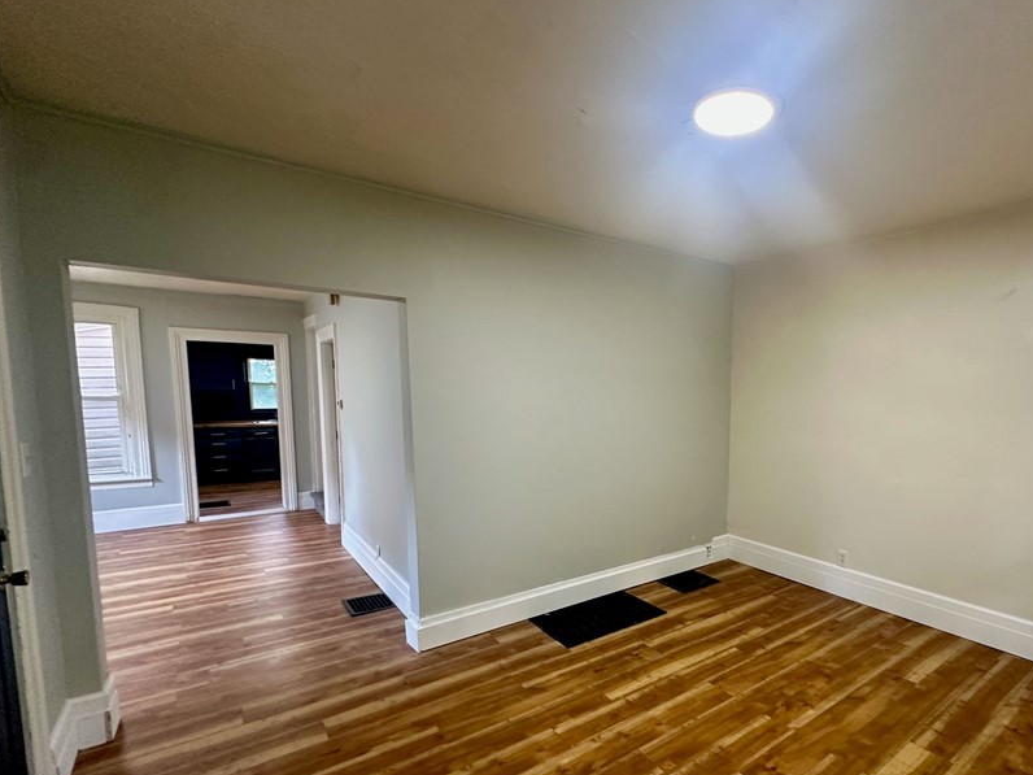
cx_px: 657
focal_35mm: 18
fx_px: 537
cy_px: 441
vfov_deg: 71.2
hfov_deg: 85.7
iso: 250
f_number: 2.2
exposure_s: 1/60
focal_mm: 2.22
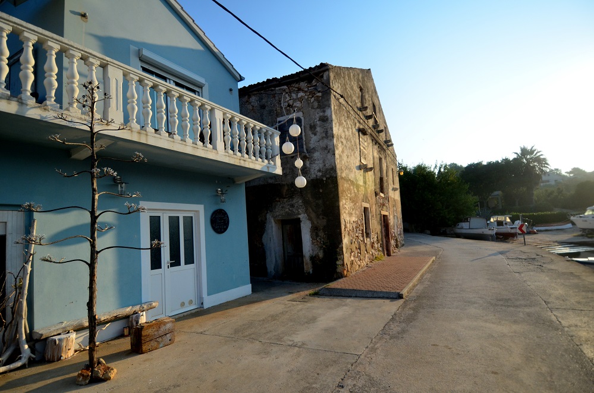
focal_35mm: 18
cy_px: 196
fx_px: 296
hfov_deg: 90.1
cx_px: 297
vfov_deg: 67.1
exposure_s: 1/3200
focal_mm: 12
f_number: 4
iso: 400
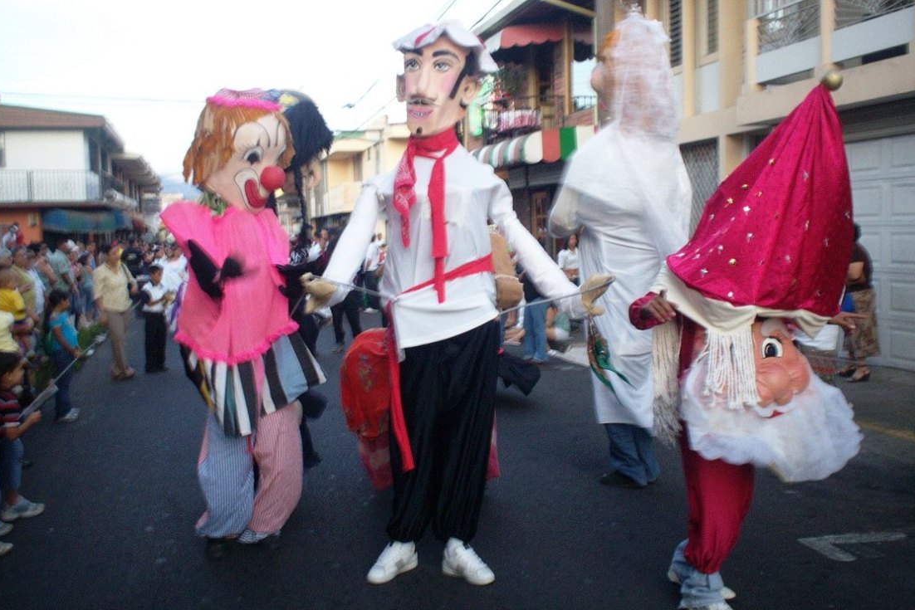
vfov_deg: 35.0
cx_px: 456
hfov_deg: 50.7
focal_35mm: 38
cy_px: 268
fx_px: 966
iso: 140
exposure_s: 1/23.8
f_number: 4.5
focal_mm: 6
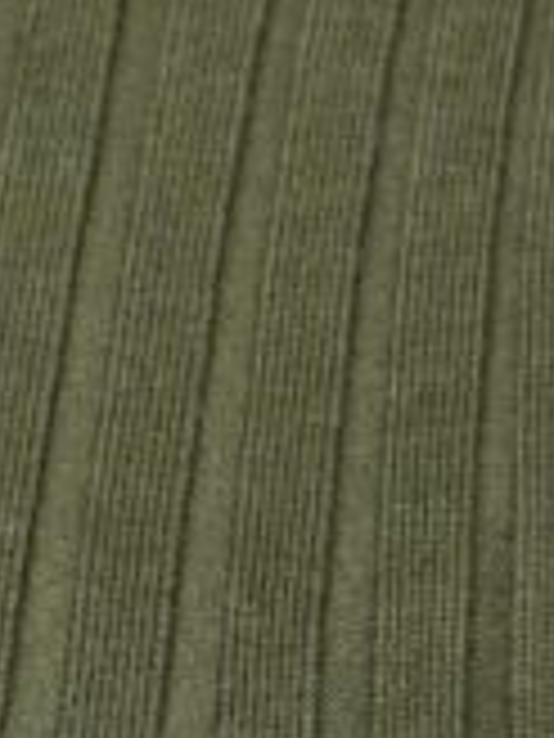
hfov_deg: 4.0
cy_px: -580
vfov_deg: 5.3
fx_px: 7938
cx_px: -347
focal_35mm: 372
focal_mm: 53
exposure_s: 1/320
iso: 125
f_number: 4.5
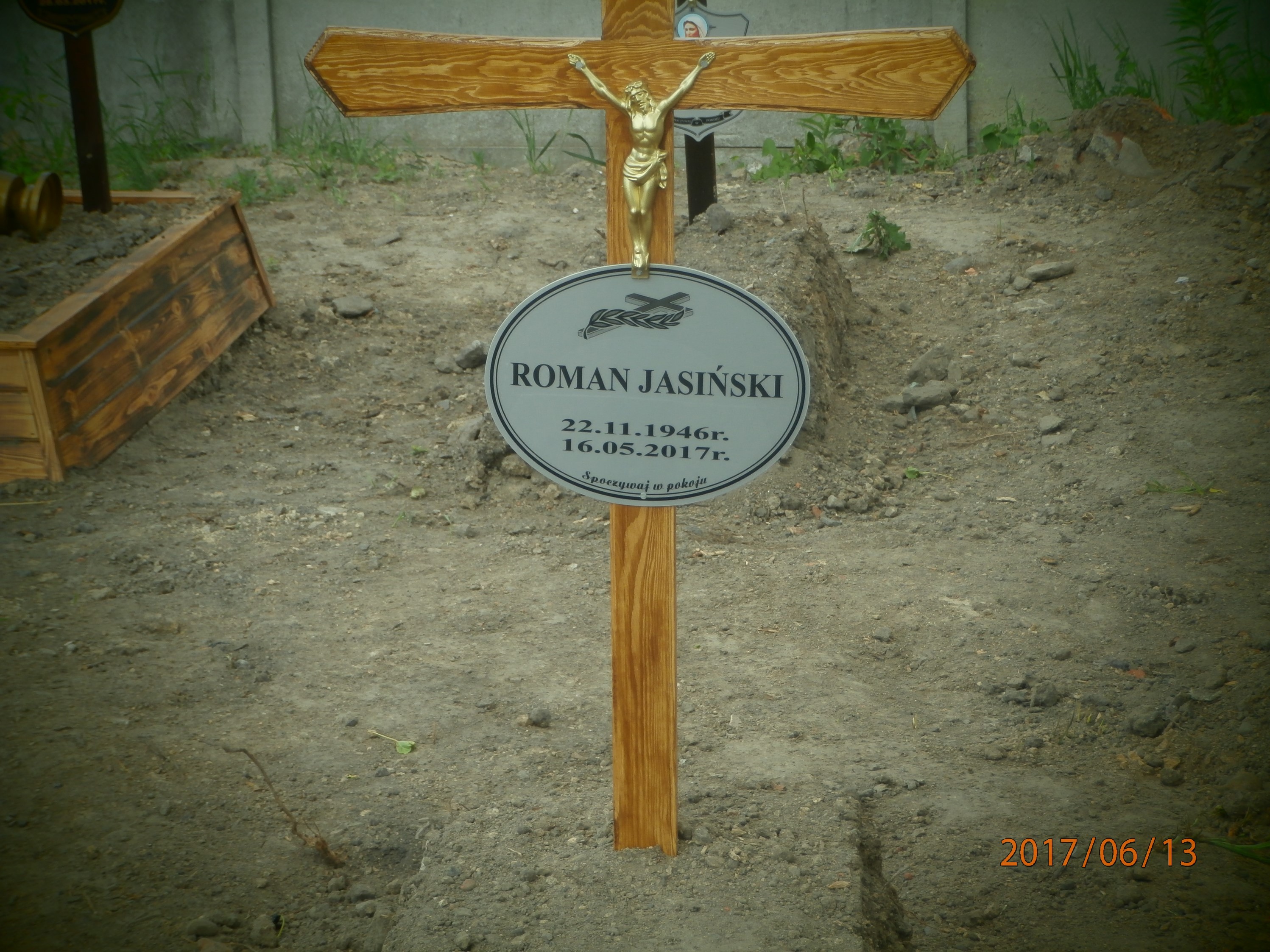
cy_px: 476
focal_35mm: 86
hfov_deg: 22.8
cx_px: 635
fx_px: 3155
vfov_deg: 17.2
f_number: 5
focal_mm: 15.16
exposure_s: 1/160
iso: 100
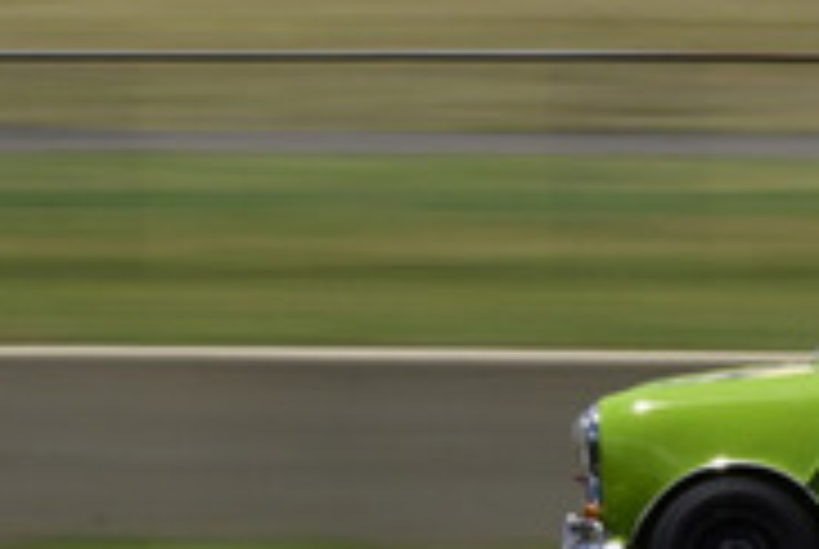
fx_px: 12009
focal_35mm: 527
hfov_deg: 3.9
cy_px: -356
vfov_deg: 2.6
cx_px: 1112
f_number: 29
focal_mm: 80
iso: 100
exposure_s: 1/50
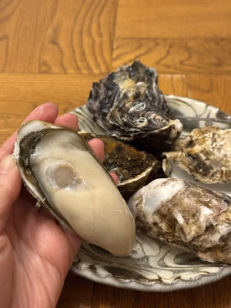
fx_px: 427
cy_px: 154
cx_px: 116
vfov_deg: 39.7
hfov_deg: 30.3
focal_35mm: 48
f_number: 1.78
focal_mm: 6.76
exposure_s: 1/50
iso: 250
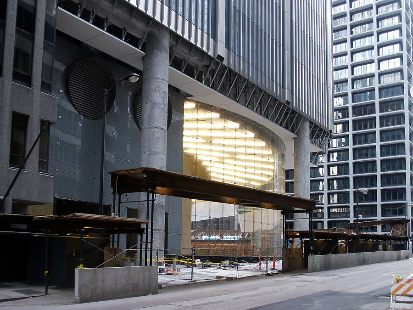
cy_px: 155
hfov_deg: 52.6
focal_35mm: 35
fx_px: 418
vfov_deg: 40.7
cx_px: 206
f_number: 3
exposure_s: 1/45
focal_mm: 7.18
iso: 100
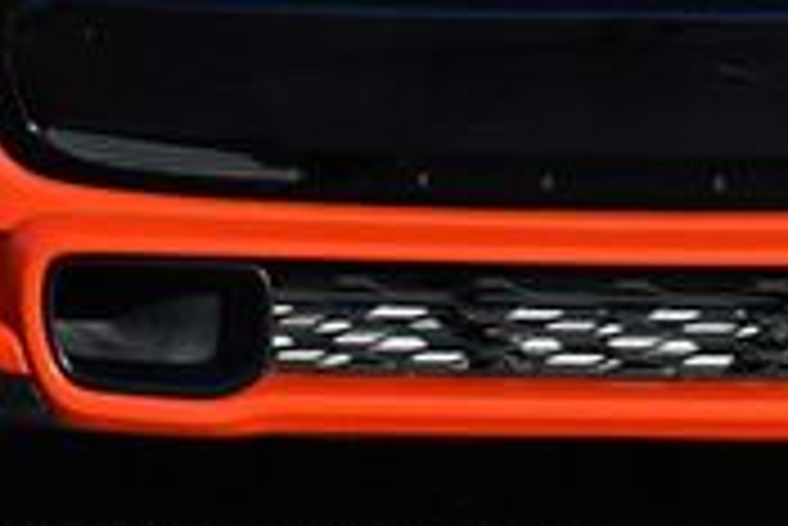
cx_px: 576
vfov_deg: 5.5
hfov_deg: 8.3
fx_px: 5433
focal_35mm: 248
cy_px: -243
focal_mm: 34
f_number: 8
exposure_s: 1/250
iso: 100
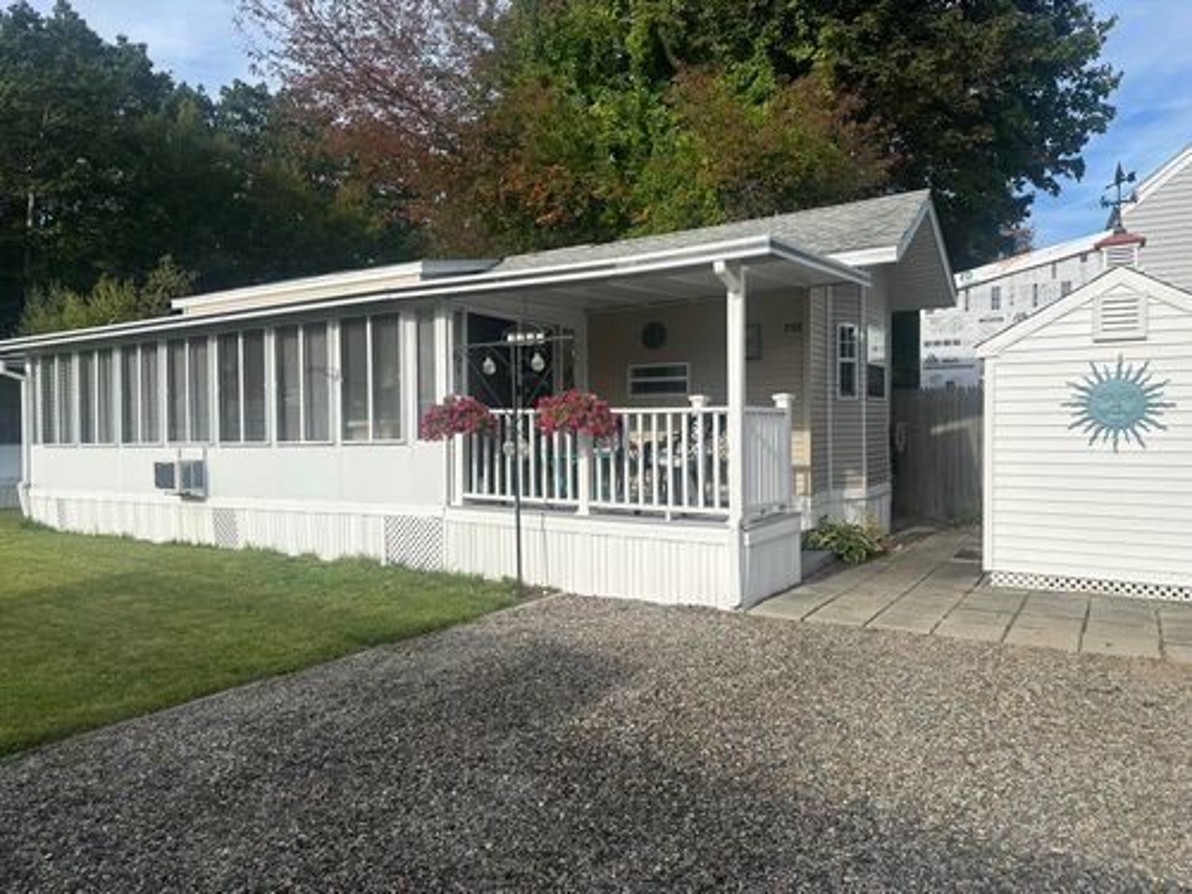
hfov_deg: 71.6
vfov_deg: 56.8
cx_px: 596
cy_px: 447
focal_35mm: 24
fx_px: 826
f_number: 1.78
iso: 80
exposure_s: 1/4184
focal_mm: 6.86
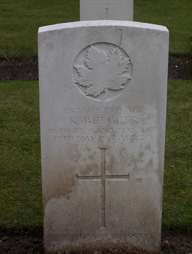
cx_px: 96
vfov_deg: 19.6
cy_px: 127
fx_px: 735
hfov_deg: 14.9
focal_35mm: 100
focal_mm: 13.24
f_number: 4.07
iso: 100
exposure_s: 1/278
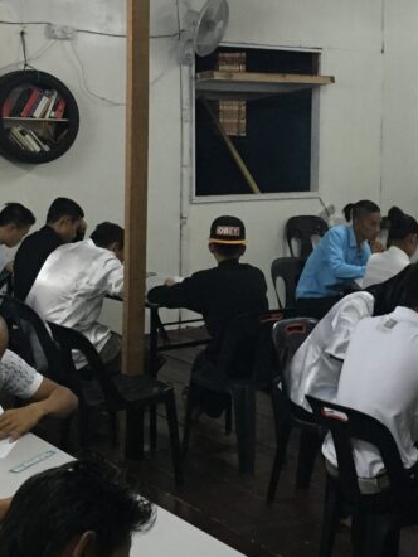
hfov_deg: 23.7
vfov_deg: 31.6
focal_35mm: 61
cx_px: 341
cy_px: 236
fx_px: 981
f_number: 2.2
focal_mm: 4.15
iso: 250
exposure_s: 1/33
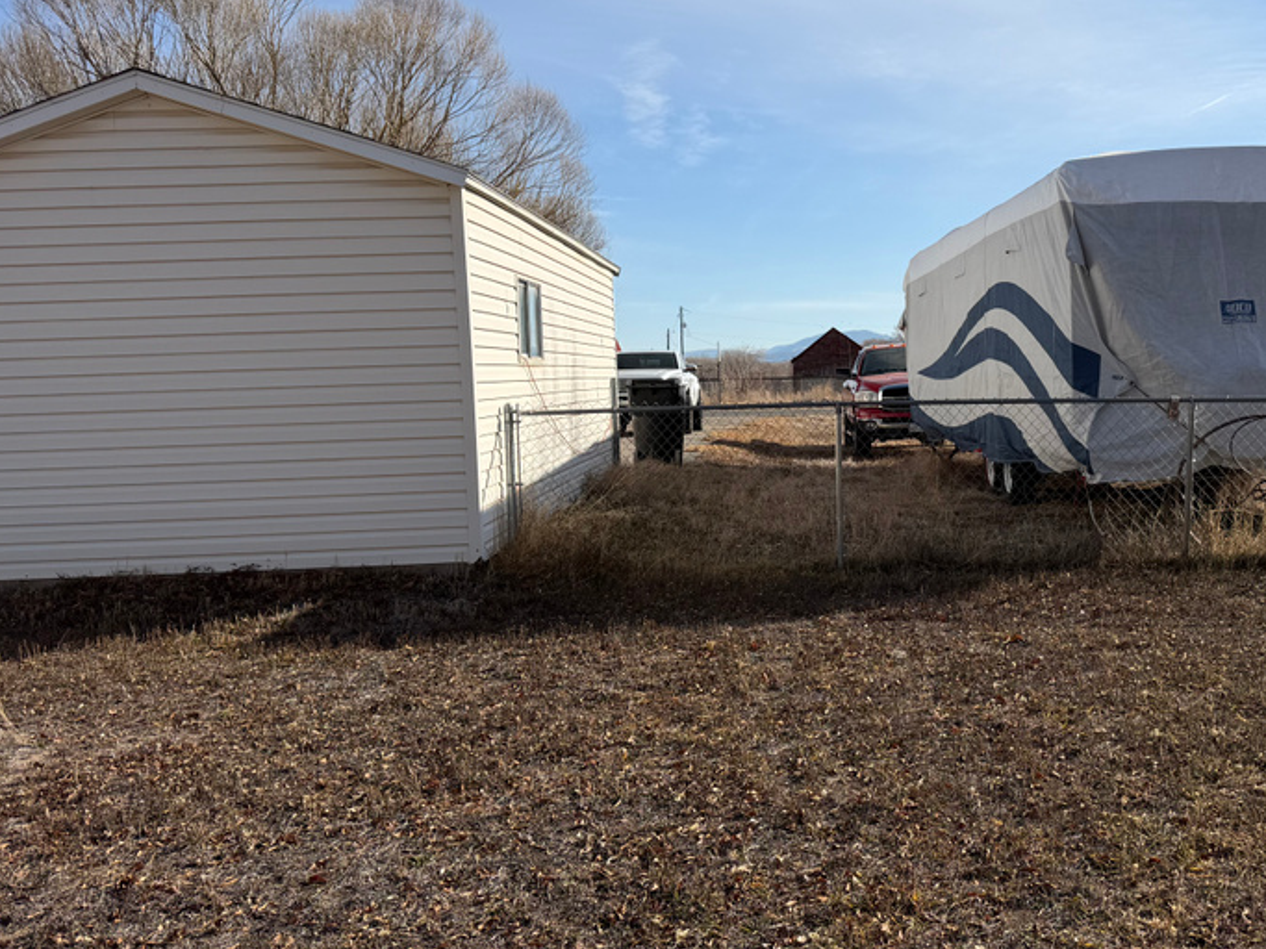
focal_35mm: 36
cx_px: 819
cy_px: 439
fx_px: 1316
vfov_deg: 39.6
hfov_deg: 50.6
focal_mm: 6.76
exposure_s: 1/5714
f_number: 1.78
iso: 80
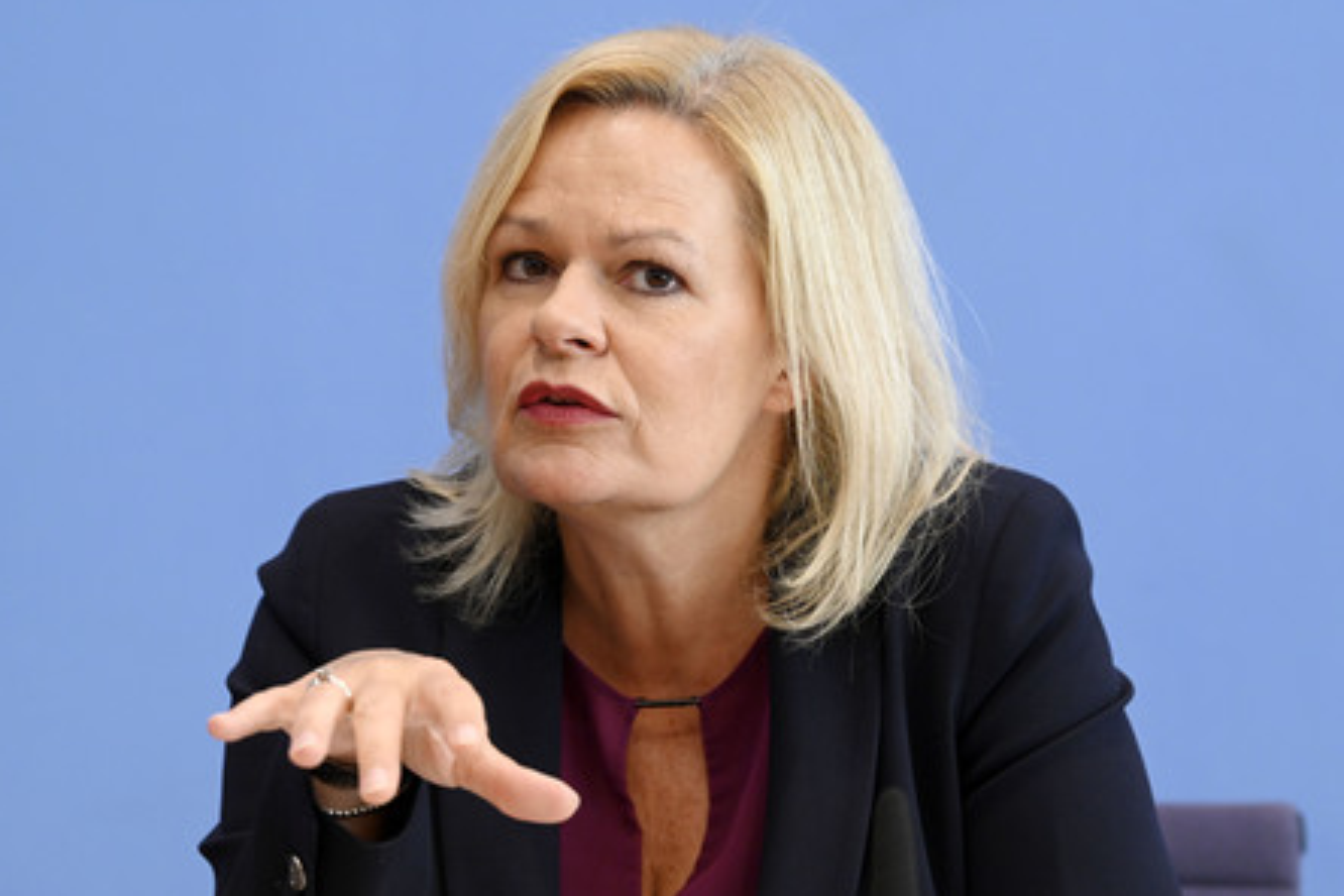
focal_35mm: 137
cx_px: 670
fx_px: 5114
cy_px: 448
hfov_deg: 15.0
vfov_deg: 10.0
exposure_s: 1/640
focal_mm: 135
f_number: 5.6
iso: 3200
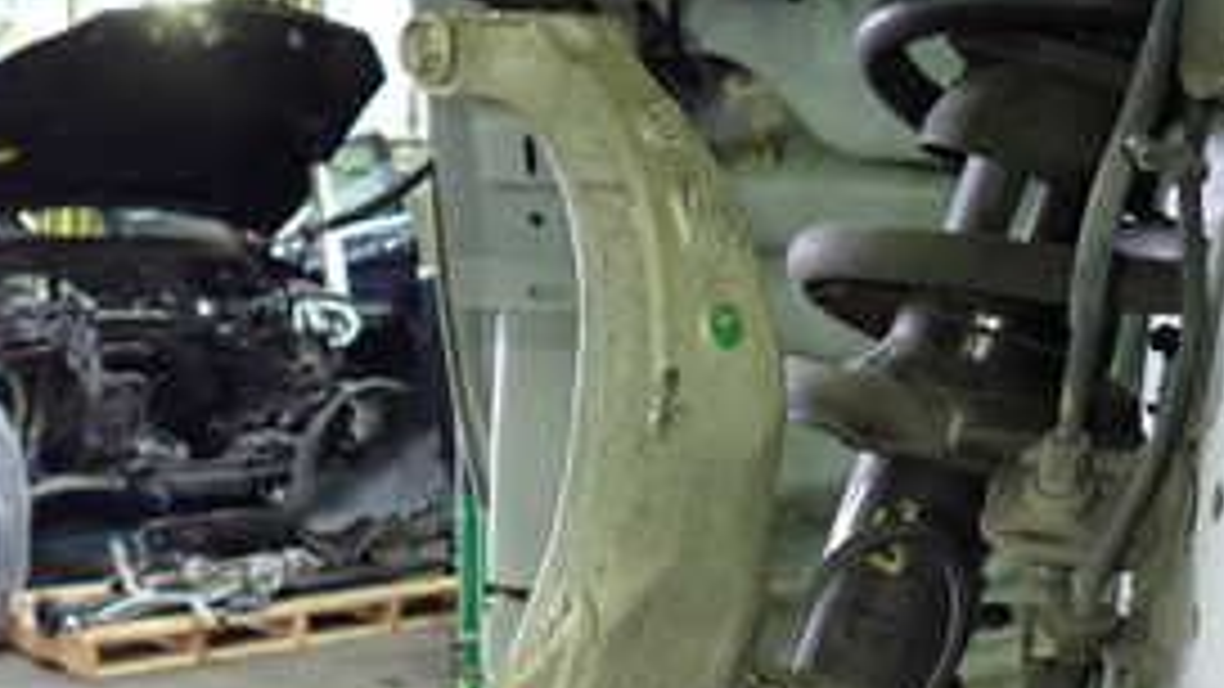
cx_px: 446
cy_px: 859
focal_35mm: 60
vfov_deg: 18.8
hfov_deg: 34.7
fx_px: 1947
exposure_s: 1/30
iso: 400
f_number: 2
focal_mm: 4.5
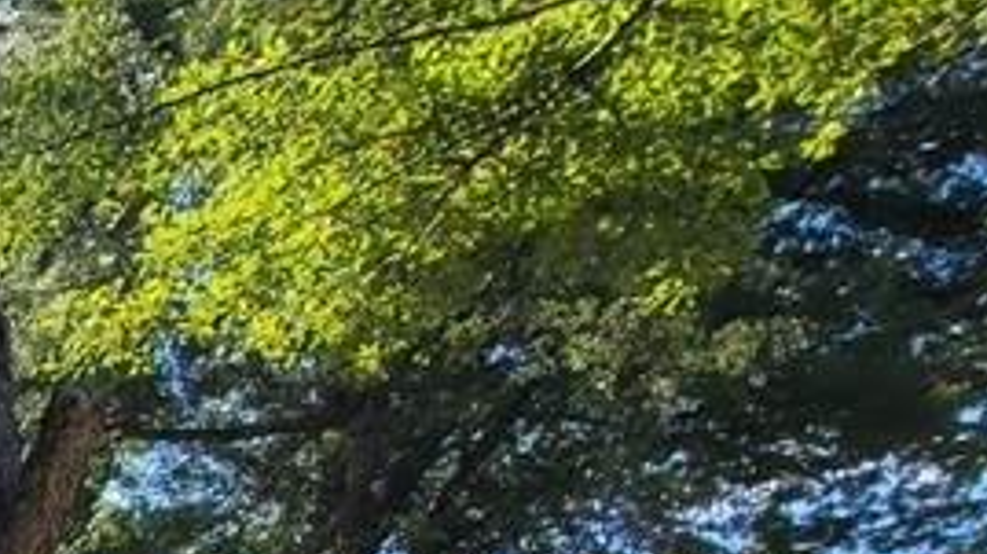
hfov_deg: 22.4
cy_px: 961
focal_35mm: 54
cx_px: -785
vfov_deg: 18.2
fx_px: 1413
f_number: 2.2
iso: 64
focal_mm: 2.2
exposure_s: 1/763
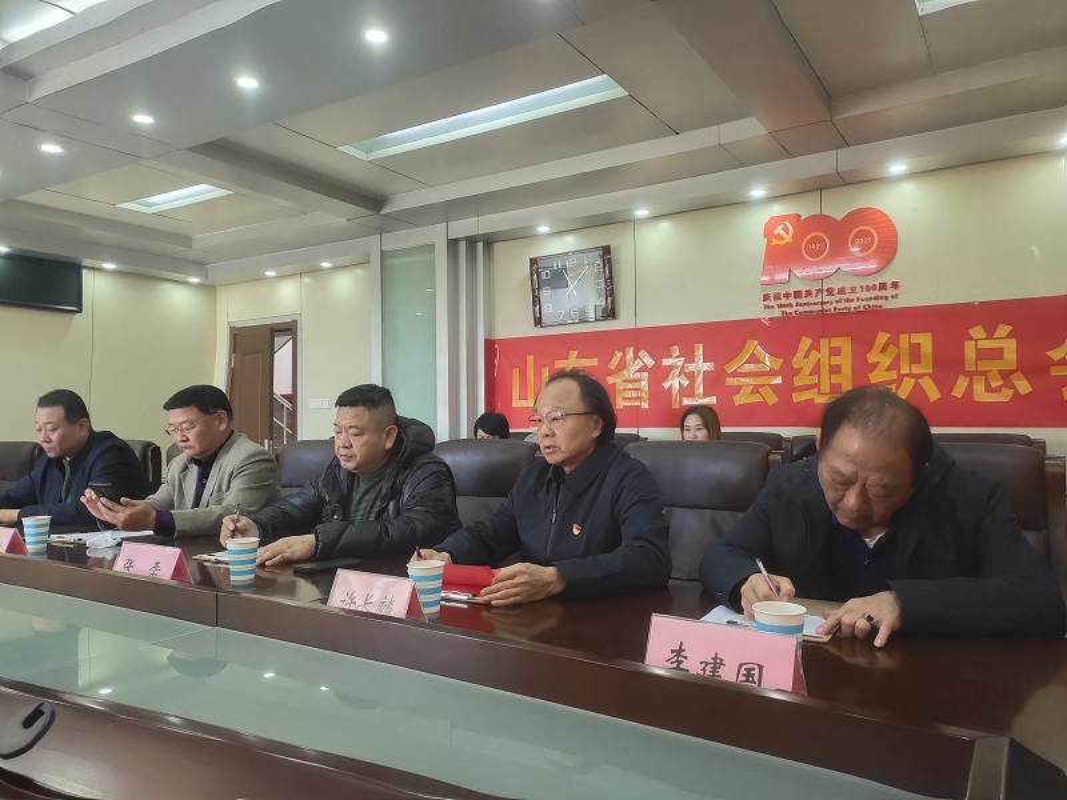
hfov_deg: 73.9
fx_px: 709
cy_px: 400
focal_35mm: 23
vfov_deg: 58.9
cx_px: 534
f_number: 1.79
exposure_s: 1/427
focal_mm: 4.76
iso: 56
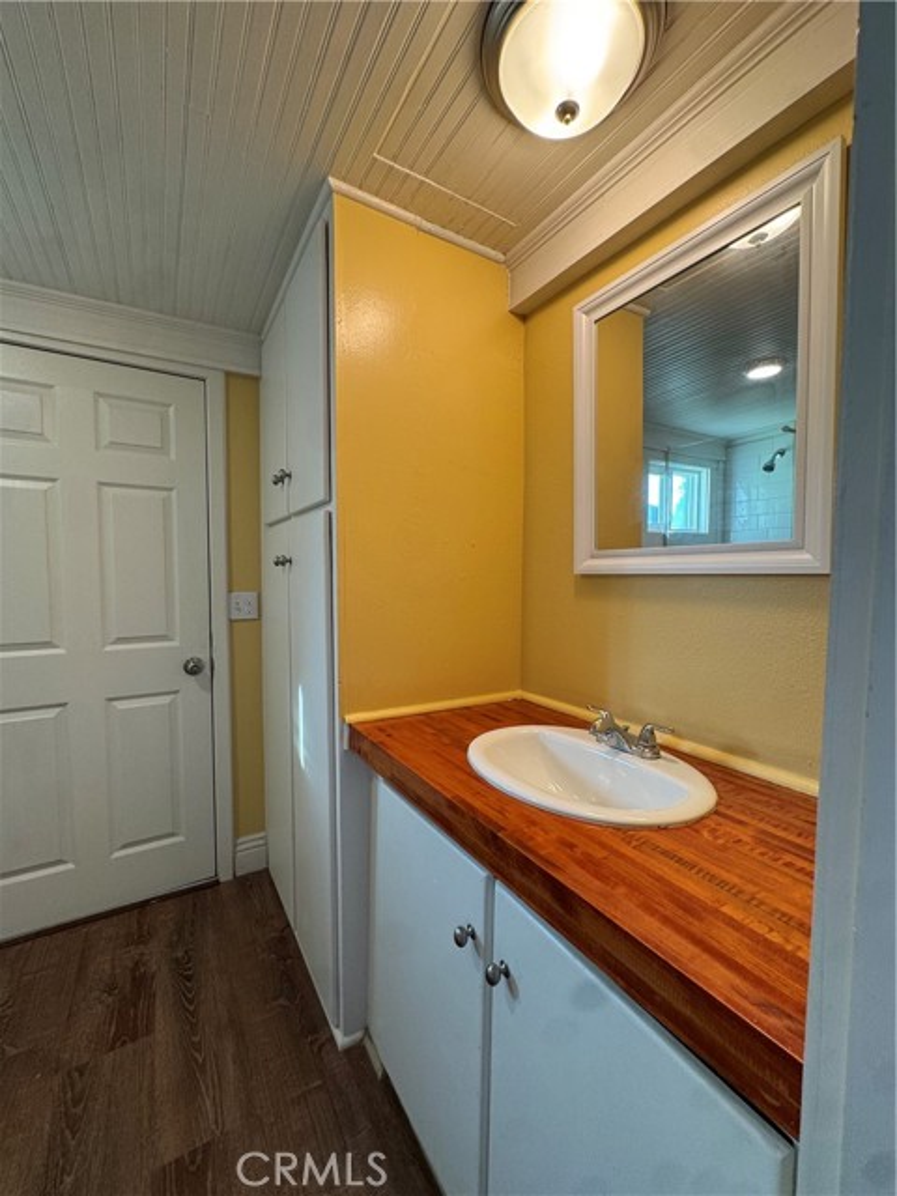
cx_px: 448
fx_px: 484
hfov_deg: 85.7
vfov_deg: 102.1
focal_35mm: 14
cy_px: 598
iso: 100
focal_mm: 2.22
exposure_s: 1/120
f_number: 2.2
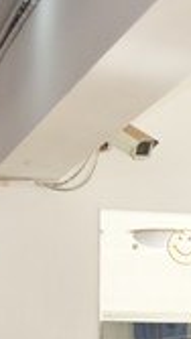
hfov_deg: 6.1
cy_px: 490
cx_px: 358
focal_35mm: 195
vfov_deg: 10.7
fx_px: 1755
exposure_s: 1/100
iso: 400
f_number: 4.2
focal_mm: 26
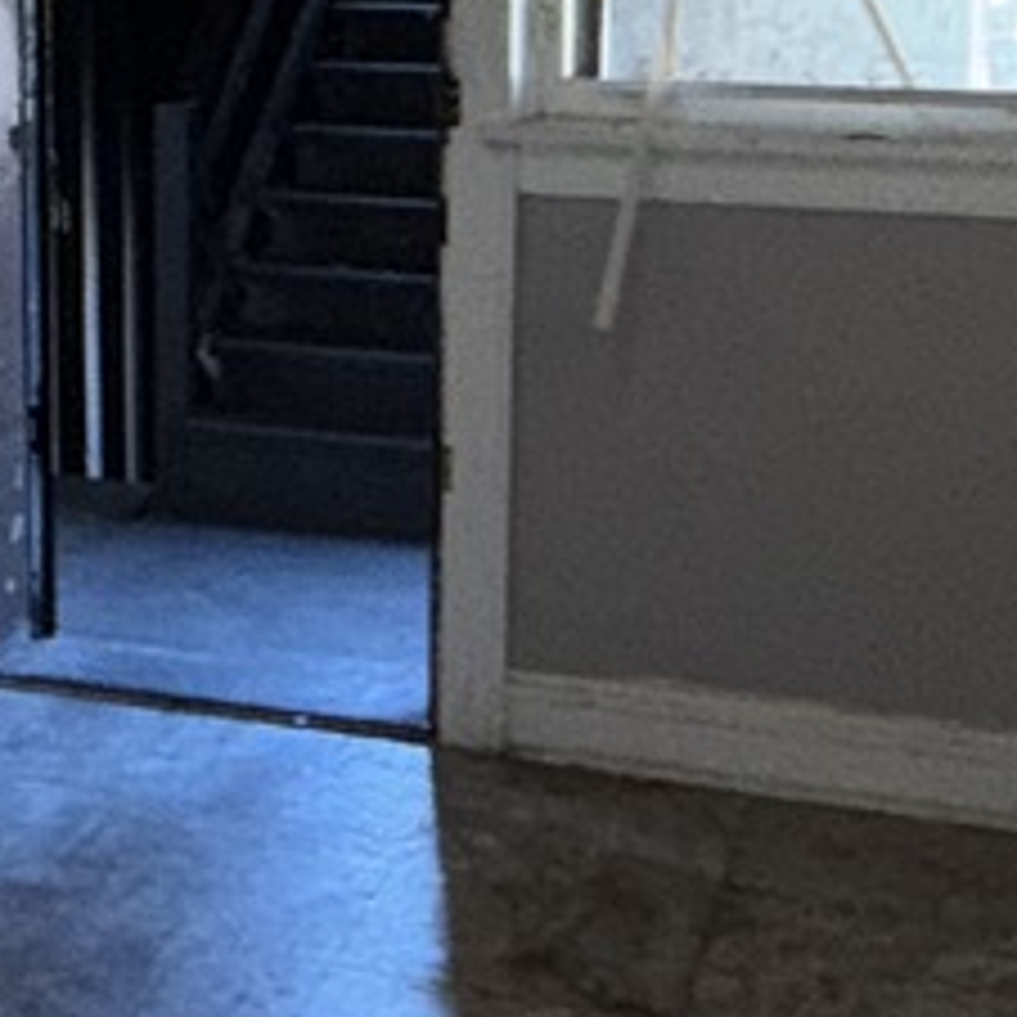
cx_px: -32
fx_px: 2626
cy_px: 126
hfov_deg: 21.1
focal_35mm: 79
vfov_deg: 21.5
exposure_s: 1/60
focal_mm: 2.22
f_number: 2.2
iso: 125
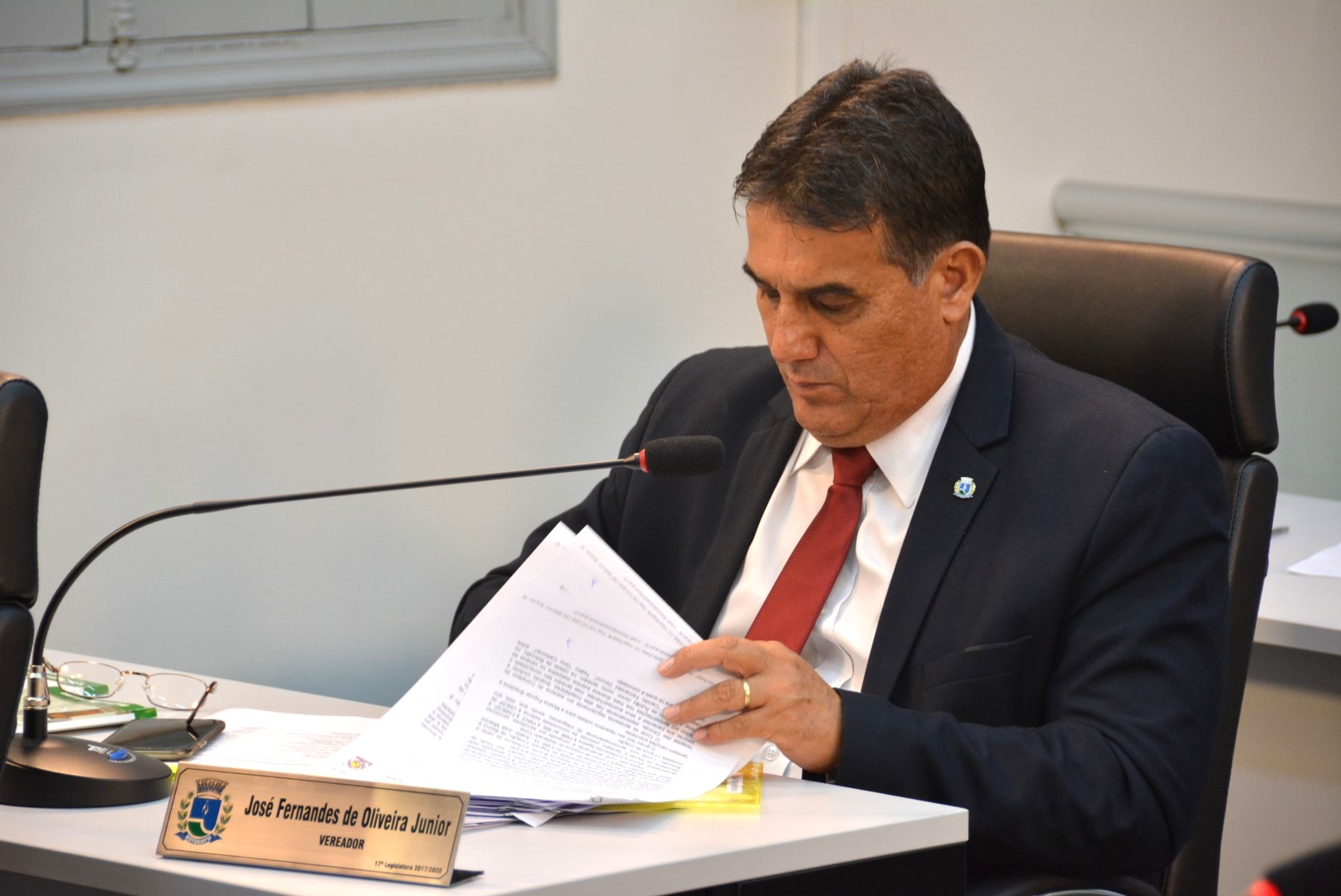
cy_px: 448
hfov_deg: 9.1
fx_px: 8387
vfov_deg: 6.1
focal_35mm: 225
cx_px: 670
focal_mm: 150
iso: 900
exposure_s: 1/125
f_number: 5.6
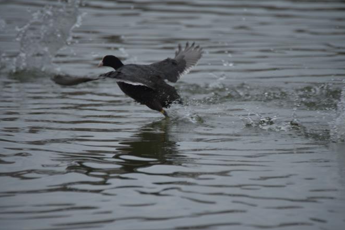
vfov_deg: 2.7
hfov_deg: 4.1
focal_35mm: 503
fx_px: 4819
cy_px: 115
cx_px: 172
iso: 400
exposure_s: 1/800
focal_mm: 500
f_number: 6.3
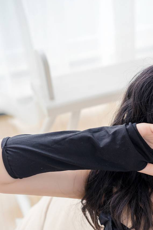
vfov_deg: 17.5
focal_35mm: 116
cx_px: 157
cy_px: 184
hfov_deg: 11.7
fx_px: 739
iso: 100
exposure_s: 1/80
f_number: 2.8
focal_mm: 55
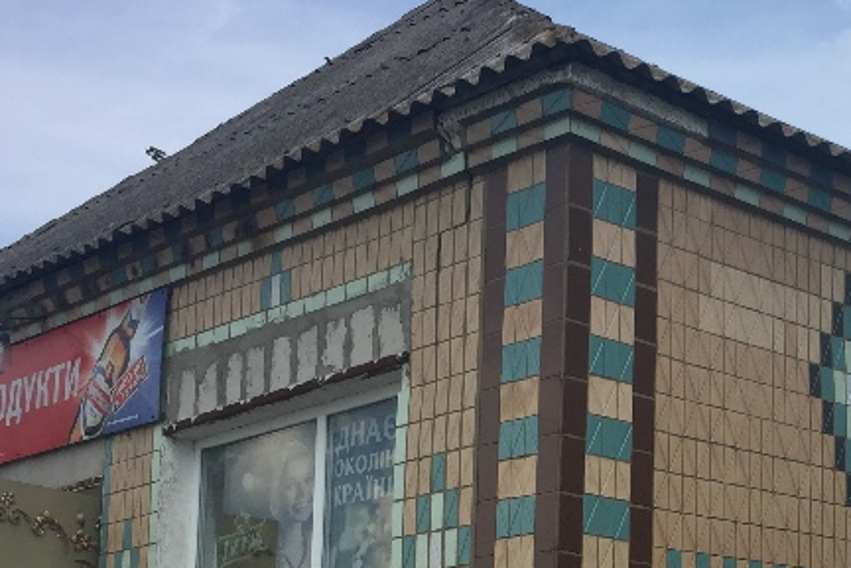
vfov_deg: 19.6
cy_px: 590
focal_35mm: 67
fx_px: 1584
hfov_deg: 29.2
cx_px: 717
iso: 32
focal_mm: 4.15
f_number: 2.2
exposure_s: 1/1721
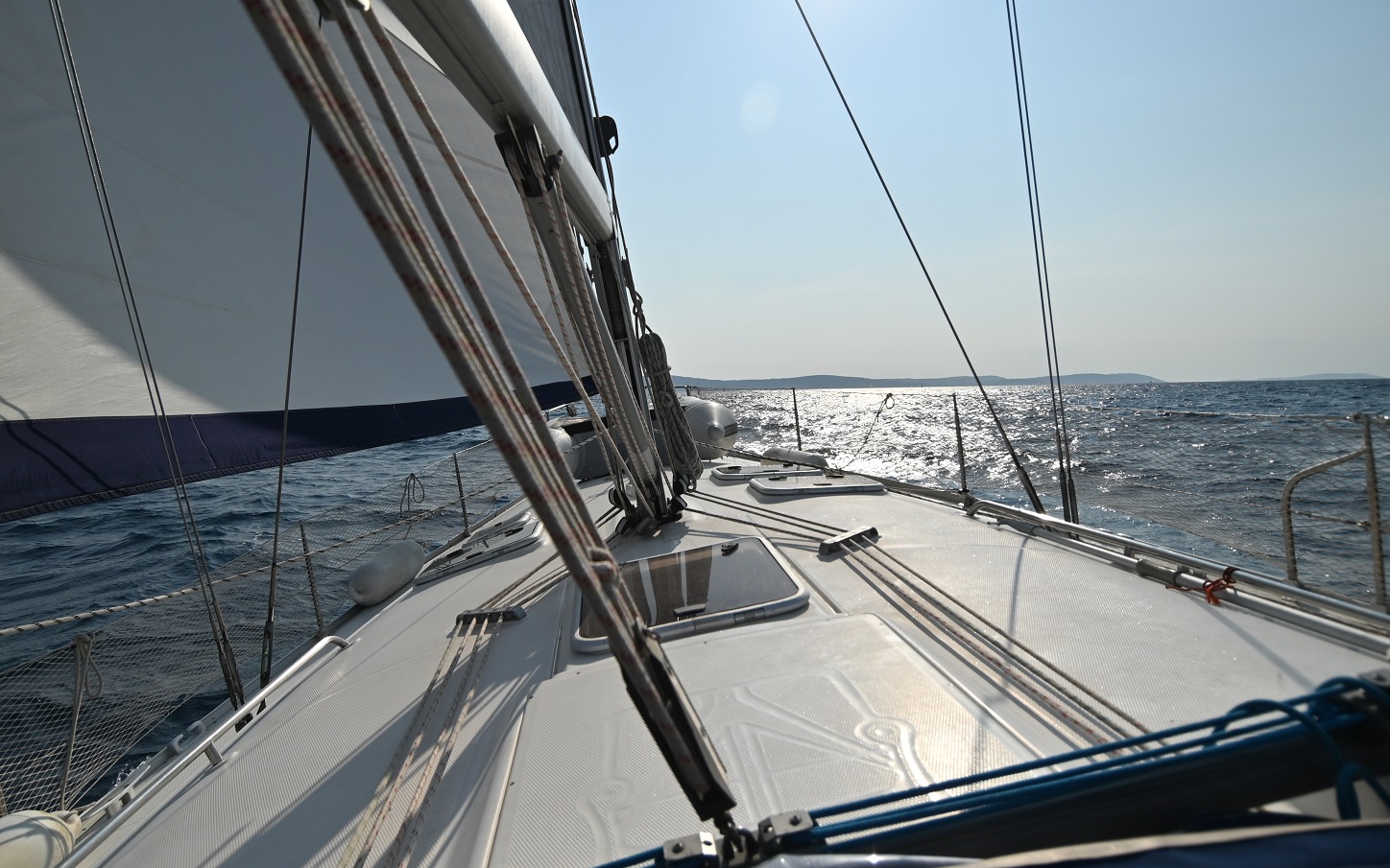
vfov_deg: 62.1
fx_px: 720
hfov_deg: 88.0
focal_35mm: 19
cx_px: 673
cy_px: 389
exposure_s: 1/8000
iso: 140
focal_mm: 12
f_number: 4
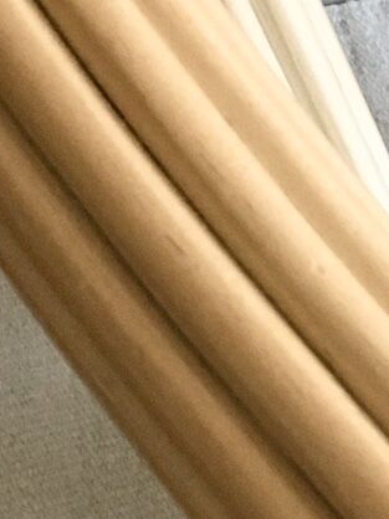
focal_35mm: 140
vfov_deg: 13.4
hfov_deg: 10.3
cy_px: -238
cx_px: 552
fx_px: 2100
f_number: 2.2
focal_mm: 4.15
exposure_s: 1/33
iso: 160
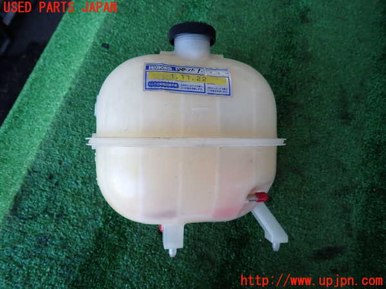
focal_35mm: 25
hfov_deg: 69.4
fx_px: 279
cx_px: 193
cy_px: 144
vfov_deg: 54.9
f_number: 2
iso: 100
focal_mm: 4.5
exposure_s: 1/60
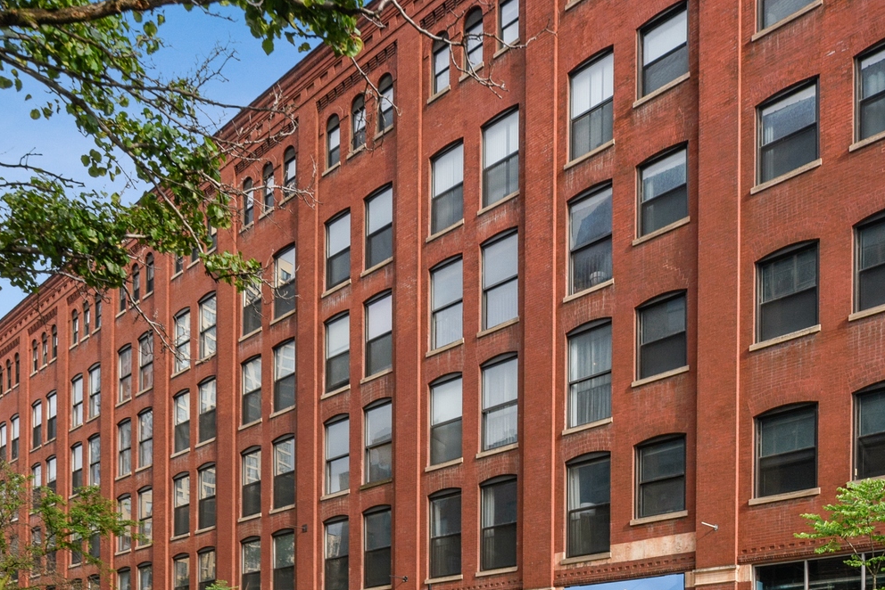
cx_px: 532
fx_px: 762
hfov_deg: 59.8
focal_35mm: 31
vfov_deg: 42.3
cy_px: 336
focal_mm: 19
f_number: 8
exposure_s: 1/500
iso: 400
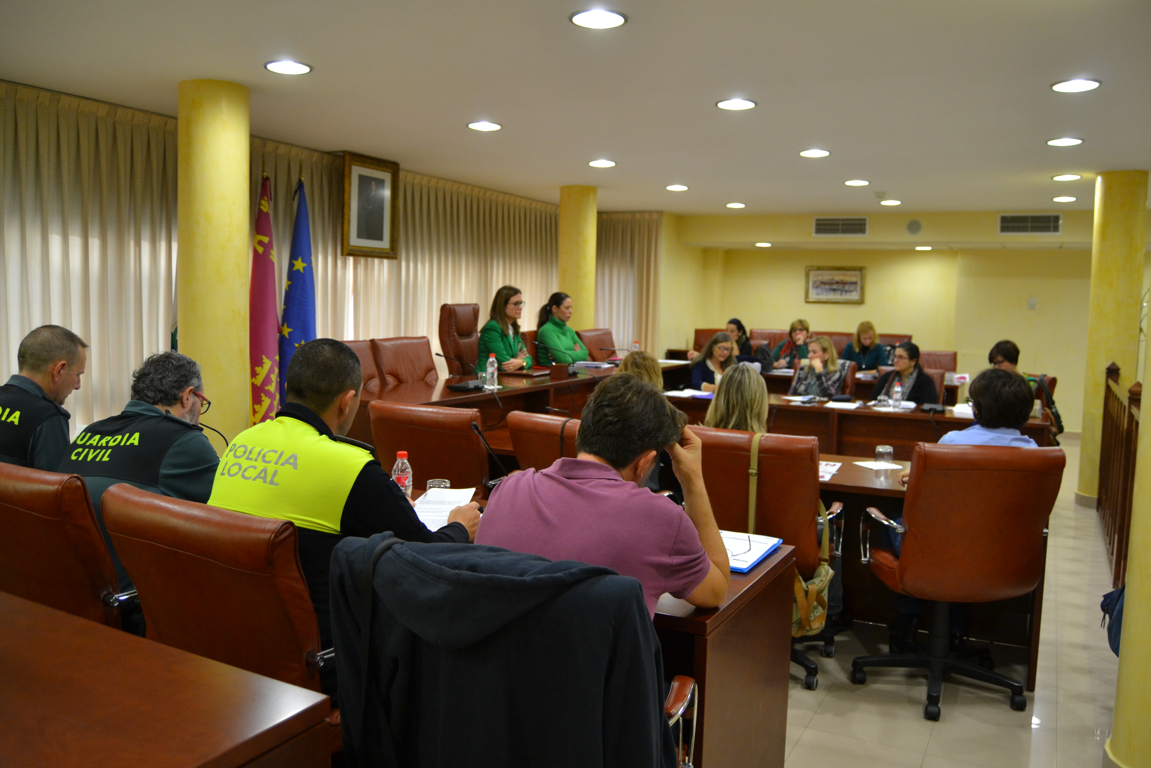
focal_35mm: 27
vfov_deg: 47.9
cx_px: 576
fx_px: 863
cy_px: 384
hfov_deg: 67.4
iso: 720
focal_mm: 18
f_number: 3.5
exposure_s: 1/60
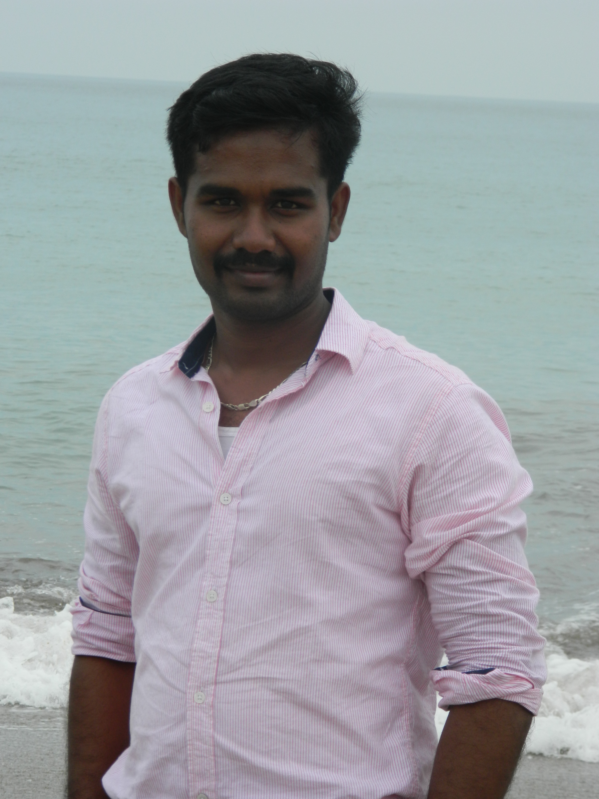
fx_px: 3461
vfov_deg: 13.2
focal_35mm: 150
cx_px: 300
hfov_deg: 9.9
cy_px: 400
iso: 80
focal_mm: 27
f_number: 4.9
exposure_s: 1/500
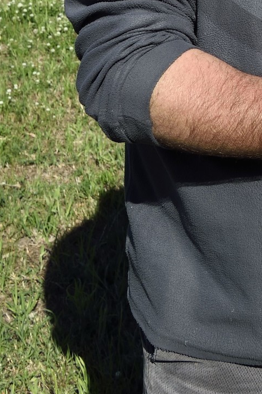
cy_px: -179
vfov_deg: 18.4
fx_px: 1093
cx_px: 370
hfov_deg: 13.1
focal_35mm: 100
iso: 200
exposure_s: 1/500
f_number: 10
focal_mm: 30
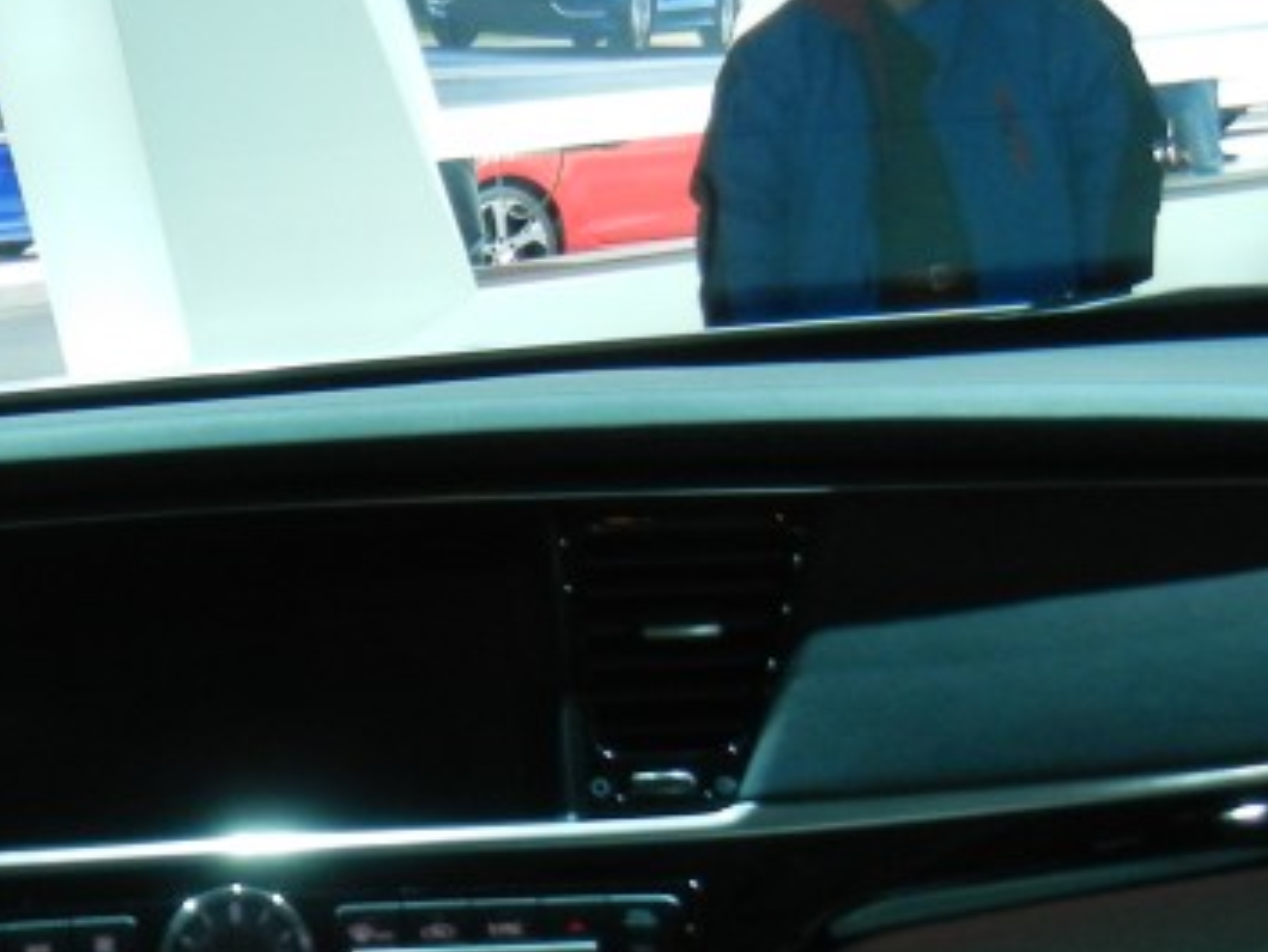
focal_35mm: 87
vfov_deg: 16.9
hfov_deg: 21.4
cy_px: 736
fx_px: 3188
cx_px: -97
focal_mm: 5.4
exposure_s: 1/32
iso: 400
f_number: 3.5
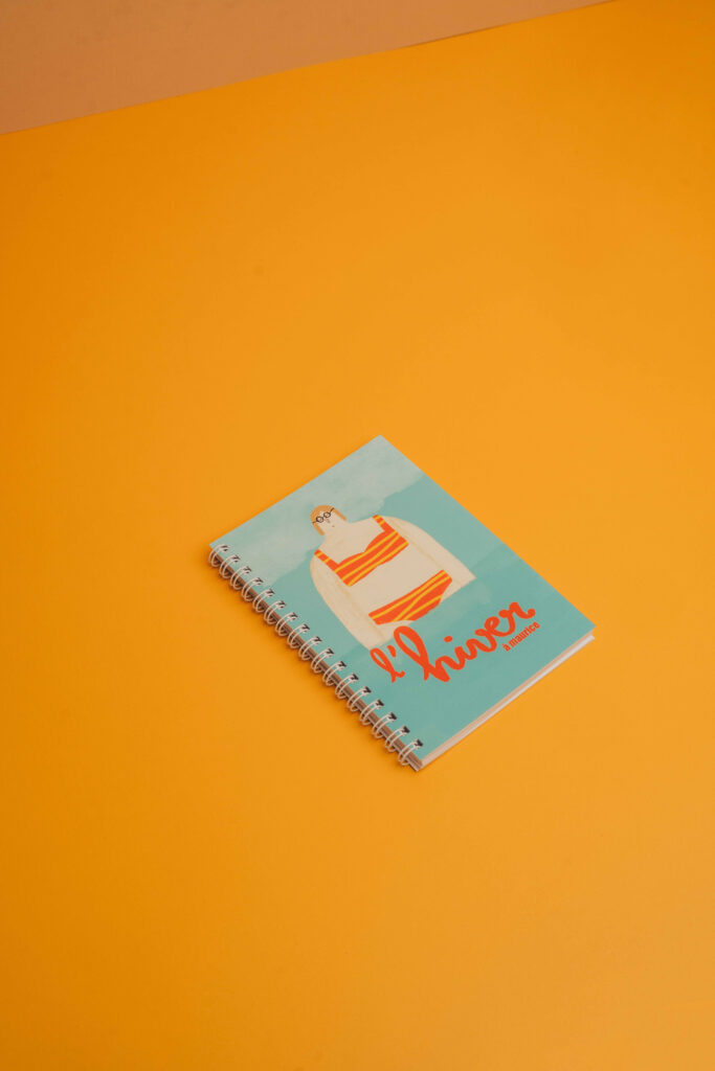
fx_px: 1489
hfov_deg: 27.0
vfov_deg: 39.6
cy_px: 536
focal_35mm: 50
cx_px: 358
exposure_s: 1/200
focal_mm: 50
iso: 1250
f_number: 10
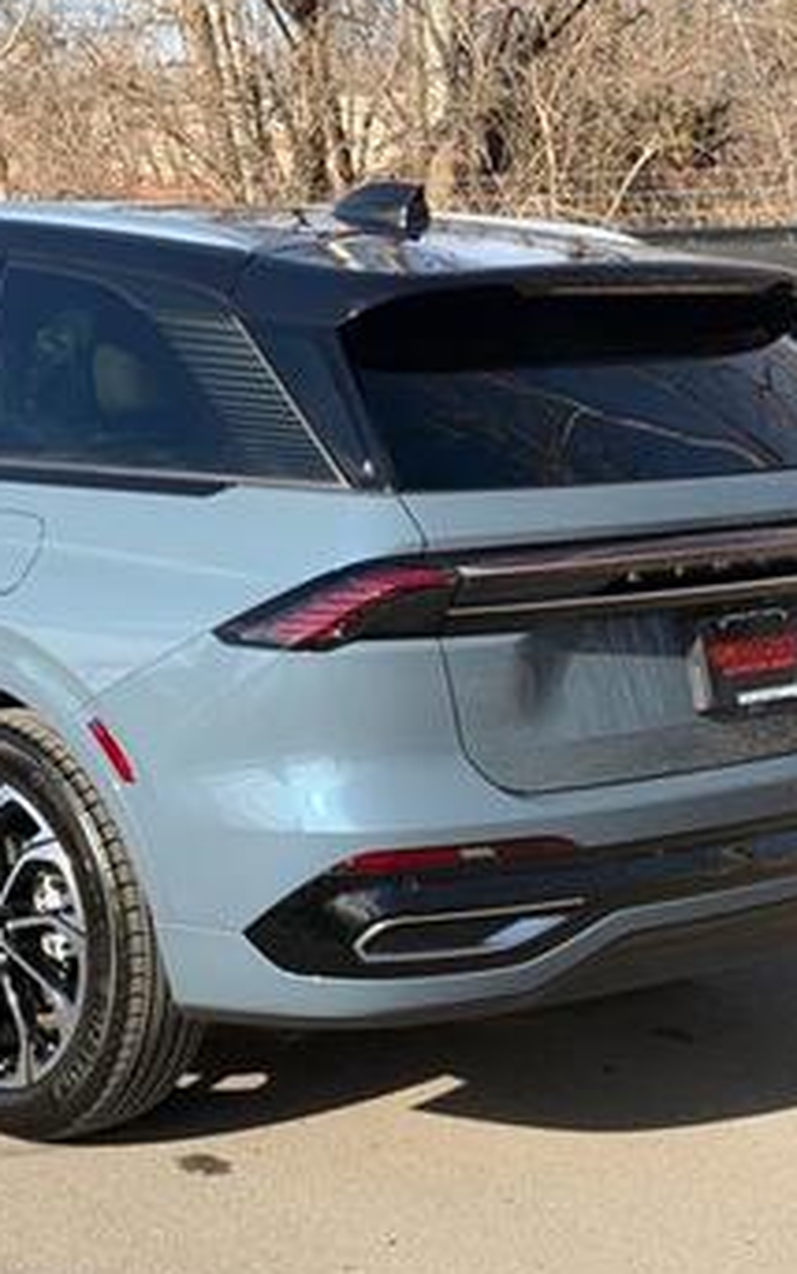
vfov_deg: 27.5
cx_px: 82
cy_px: 656
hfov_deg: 17.2
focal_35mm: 75
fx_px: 2604
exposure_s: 1/2577
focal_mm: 6.76
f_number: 1.78
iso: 80
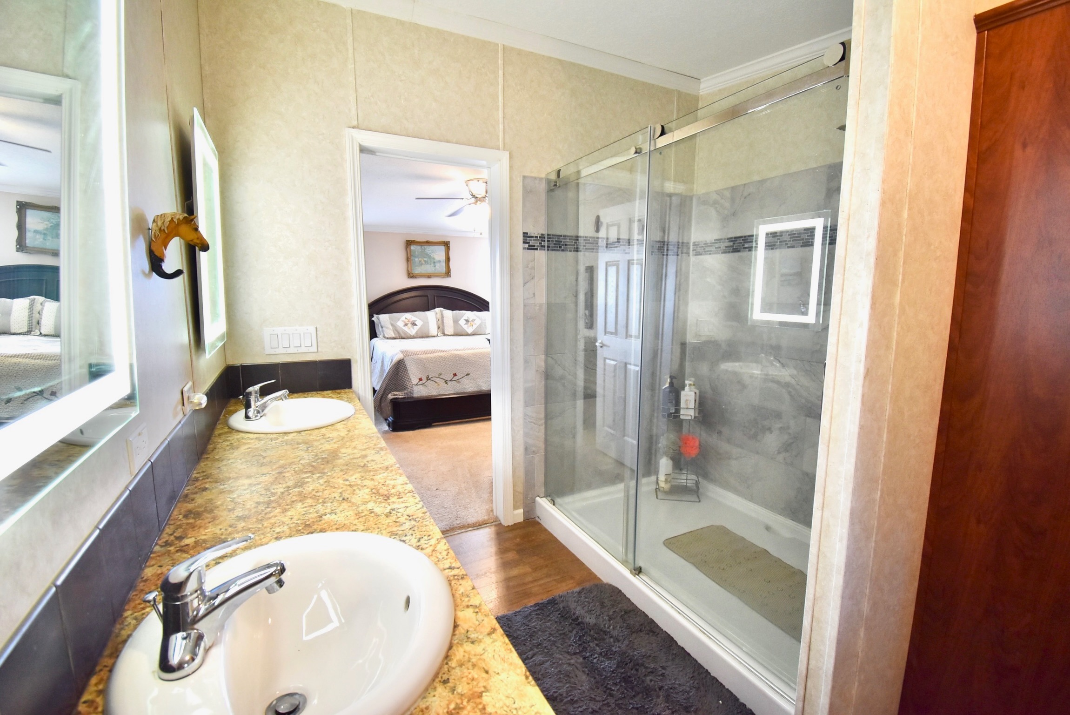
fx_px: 446
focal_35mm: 15
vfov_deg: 77.4
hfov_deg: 100.4
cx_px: 535
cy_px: 358
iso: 720
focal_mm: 10
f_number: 4.5
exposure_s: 1/60
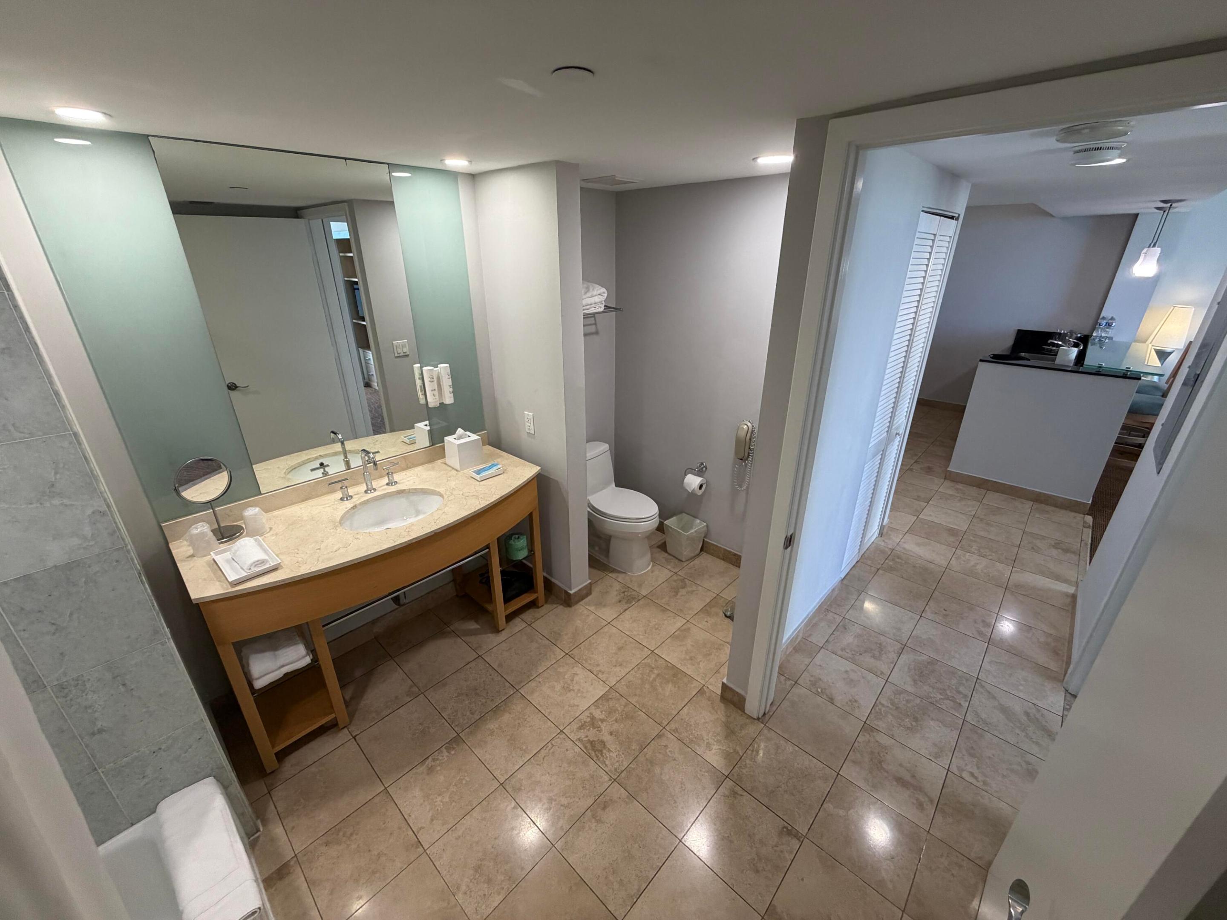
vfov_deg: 85.7
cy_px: 460
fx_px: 496
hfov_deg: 102.1
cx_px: 614
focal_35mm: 14
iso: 250
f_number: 2.2
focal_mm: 2.22
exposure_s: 1/120
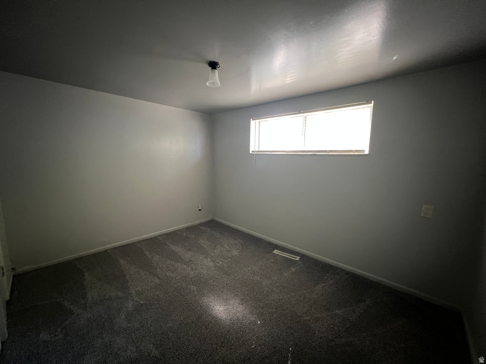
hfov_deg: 106.2
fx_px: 183
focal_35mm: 13
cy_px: 182
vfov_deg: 89.9
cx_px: 243
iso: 400
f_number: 1.8
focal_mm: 1.57
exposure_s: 1/17
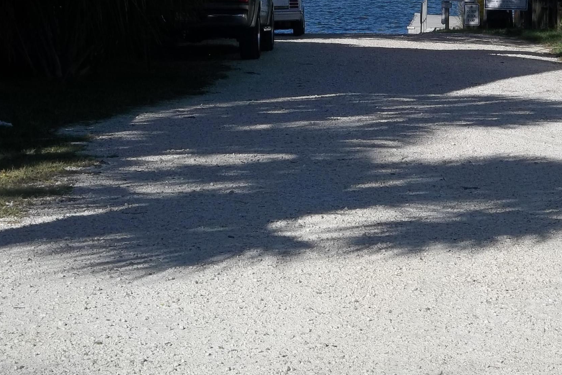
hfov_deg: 17.3
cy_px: 35
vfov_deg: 11.5
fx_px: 1842
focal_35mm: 118
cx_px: 363
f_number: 5.6
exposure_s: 1/640
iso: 80
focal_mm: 11.2
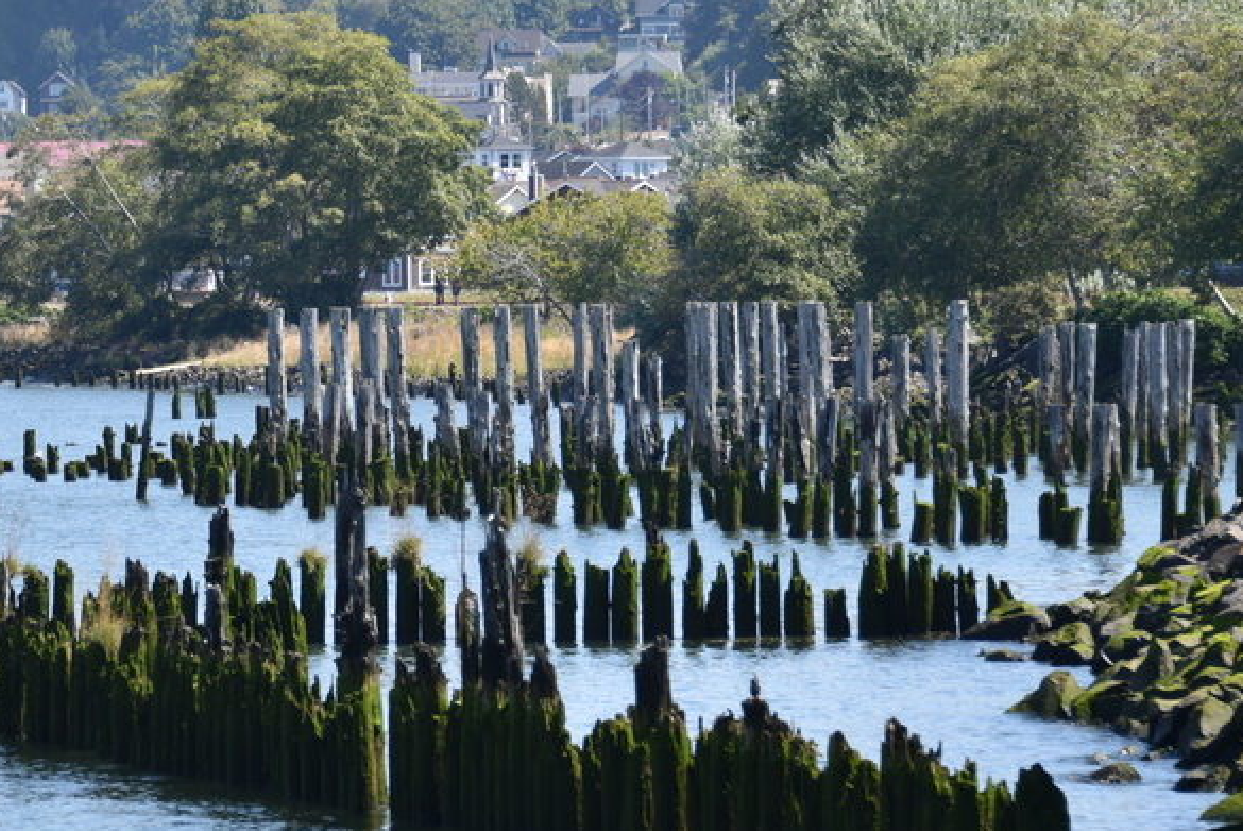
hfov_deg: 6.5
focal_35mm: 317
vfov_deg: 4.3
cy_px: 255
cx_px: 295
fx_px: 10953
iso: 100
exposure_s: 1/320
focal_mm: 145
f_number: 6.3
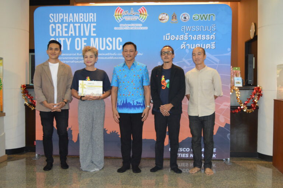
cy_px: 94
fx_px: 318
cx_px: 142
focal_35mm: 40
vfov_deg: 33.0
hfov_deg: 48.0
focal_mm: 27
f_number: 4
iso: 1600
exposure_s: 1/60
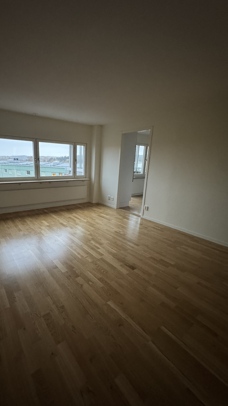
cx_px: 85
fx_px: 172
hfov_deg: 66.1
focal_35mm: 16
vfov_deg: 99.4
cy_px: 205
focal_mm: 2.22
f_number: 2.2
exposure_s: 1/50
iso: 1000
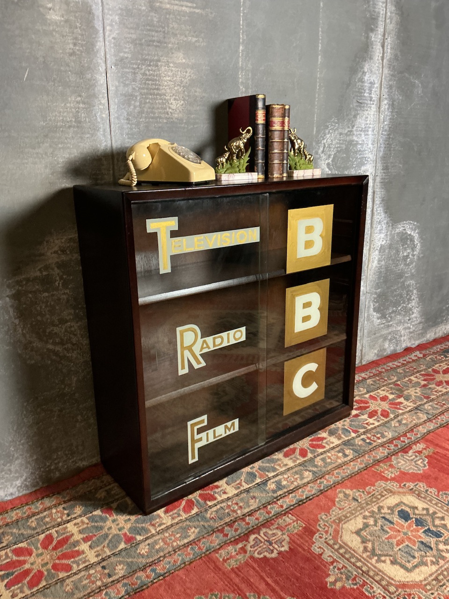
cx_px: 224
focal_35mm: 29
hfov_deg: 48.2
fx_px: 502
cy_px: 300
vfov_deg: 61.7
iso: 320
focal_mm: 3
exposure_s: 1/33
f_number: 1.8
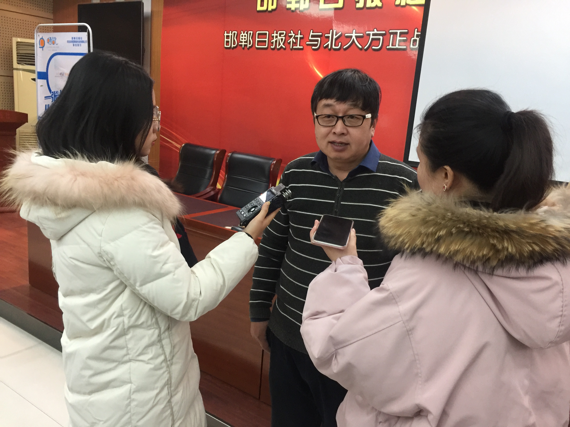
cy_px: 214
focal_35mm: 29
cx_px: 285
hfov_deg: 61.7
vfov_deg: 48.2
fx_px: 478
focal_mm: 4.15
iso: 125
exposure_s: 1/17
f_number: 2.2
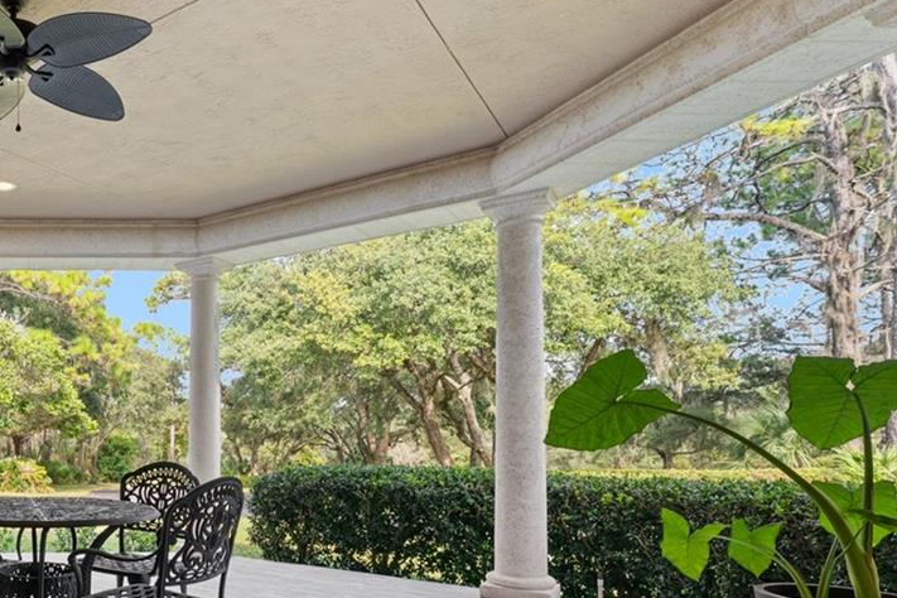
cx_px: 42
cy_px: 455
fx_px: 673
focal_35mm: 27
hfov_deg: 55.4
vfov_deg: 46.1
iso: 160
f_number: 7.1
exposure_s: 1/8
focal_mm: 12
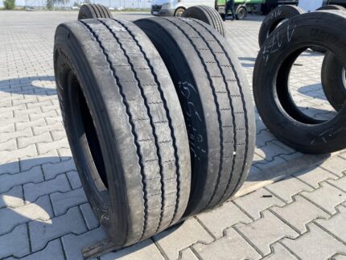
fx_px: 260
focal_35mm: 26
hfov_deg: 67.3
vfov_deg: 53.1
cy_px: 130
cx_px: 173
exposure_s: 1/1093
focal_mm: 4.25
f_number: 1.8
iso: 32
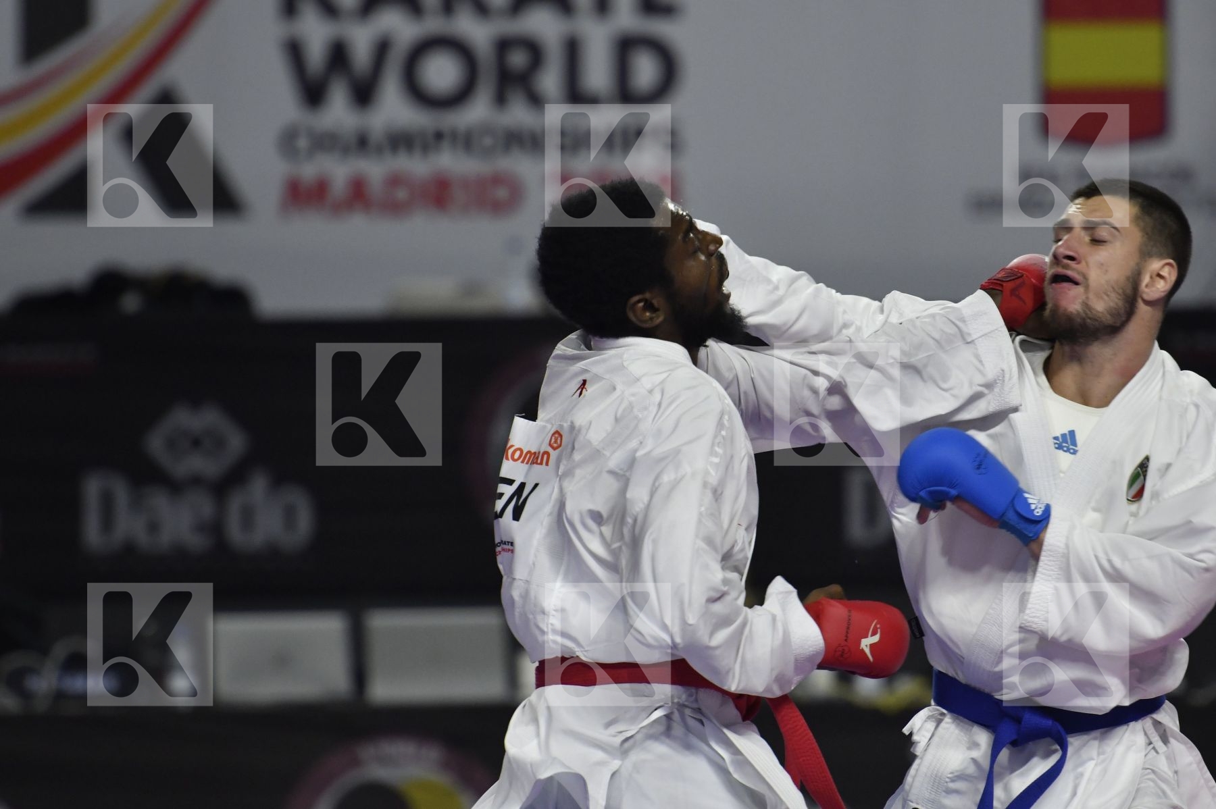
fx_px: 14178
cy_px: 404
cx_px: 608
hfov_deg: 4.9
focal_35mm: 420
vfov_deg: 3.3
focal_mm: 280
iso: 1250
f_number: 4
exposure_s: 1/800
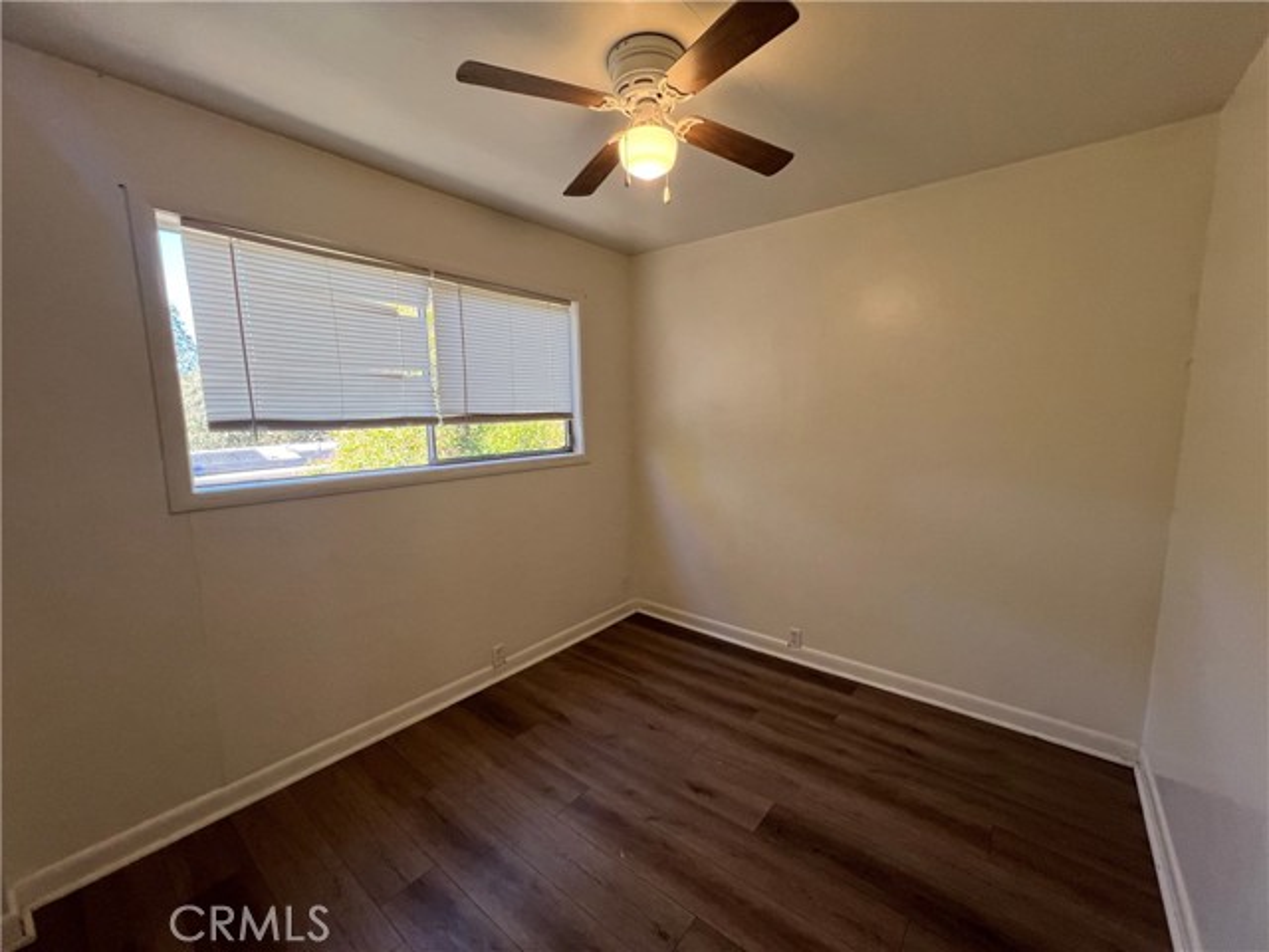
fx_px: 477
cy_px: 476
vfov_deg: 89.9
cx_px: 634
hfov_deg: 106.2
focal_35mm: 13
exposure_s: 1/120
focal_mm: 1.57
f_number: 1.8
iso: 125
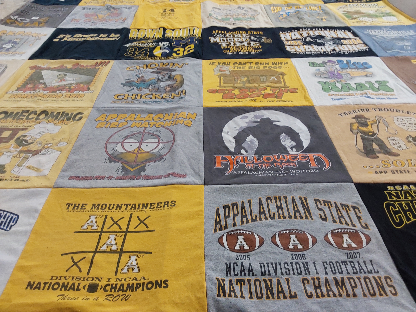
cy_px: 156
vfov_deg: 49.7
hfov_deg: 63.4
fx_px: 336
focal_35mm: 28
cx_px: 208
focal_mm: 2.91
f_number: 1.9
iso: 100
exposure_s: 1/60
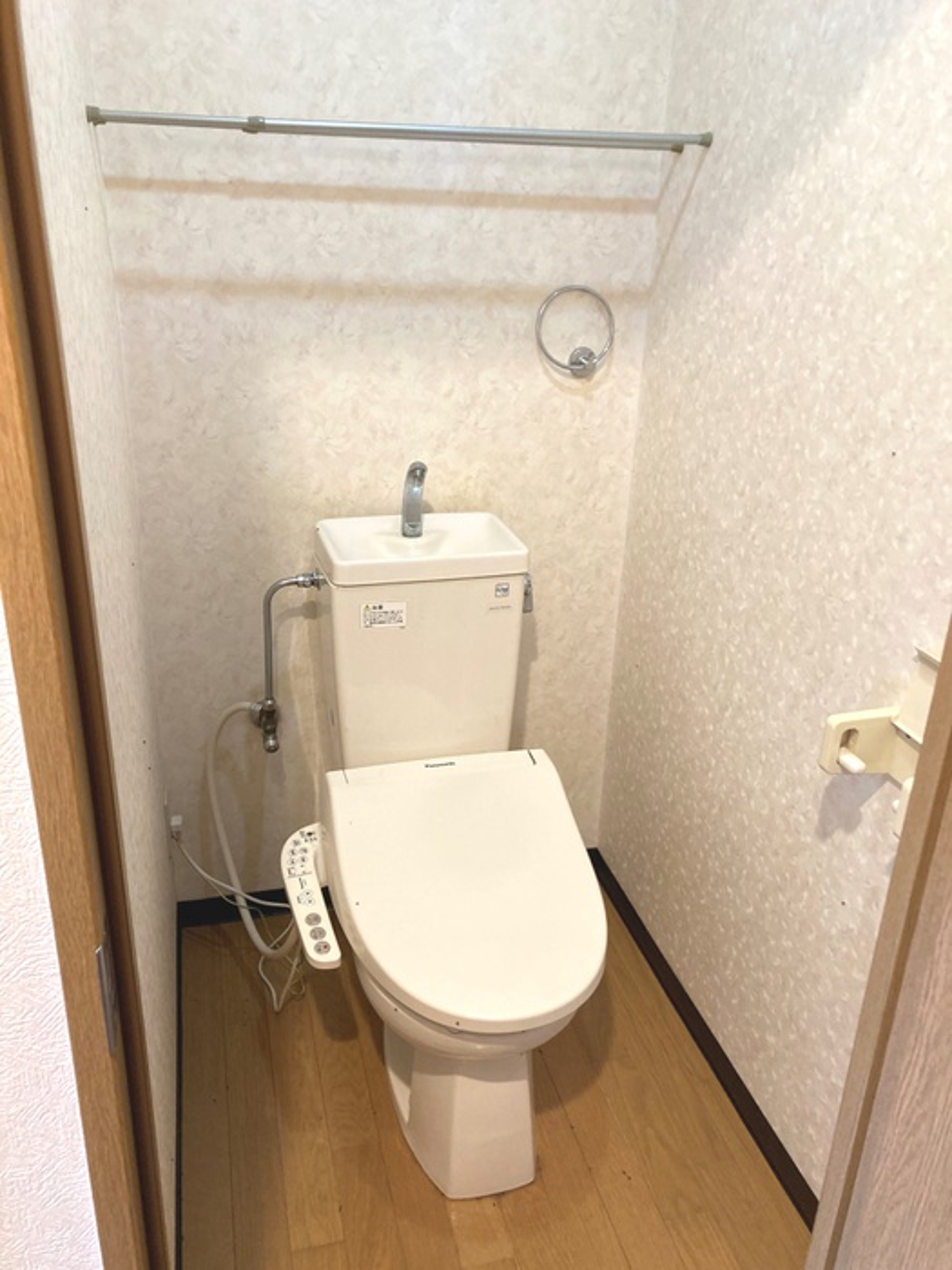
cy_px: 635
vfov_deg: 63.4
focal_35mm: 28
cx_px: 476
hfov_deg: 49.7
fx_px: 1027
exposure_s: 1/50
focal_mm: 3.99
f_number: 1.8
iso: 160
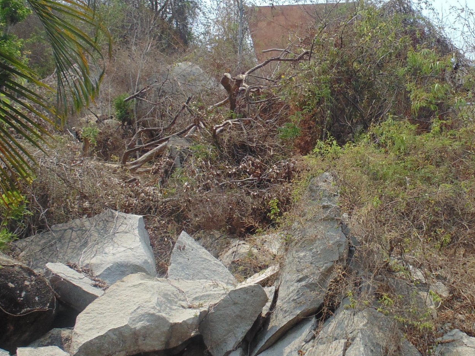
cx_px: 341
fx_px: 631
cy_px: 231
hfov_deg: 40.4
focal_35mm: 46
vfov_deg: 31.3
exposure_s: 1/800
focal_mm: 4
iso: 80
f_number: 3.1
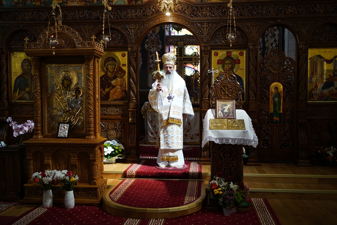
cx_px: 168
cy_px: 112
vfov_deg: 37.9
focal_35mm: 35
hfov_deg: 54.4
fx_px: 328
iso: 250
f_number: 2
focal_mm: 35
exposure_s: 1/125
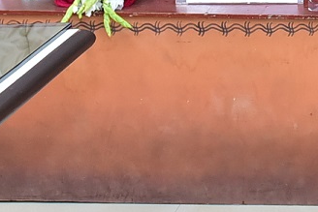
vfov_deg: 7.4
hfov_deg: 10.9
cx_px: 589
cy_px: -288
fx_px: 1546
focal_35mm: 175
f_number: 4
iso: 1000
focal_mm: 26
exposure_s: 1/80
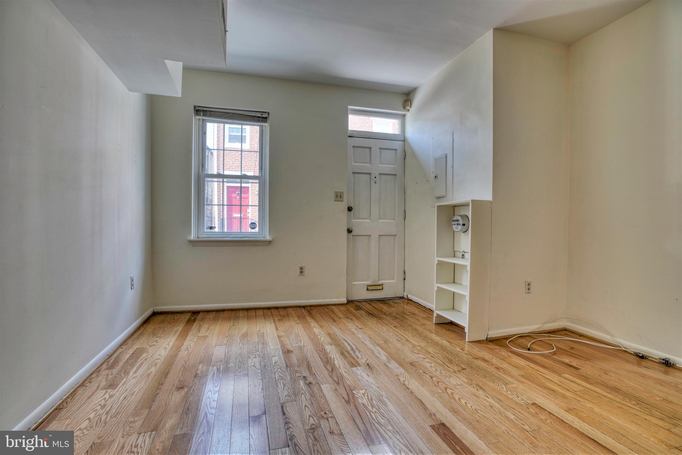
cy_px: 228
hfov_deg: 96.7
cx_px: 341
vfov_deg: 73.8
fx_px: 303
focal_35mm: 16
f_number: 7.1
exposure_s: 1/250
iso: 640
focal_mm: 16
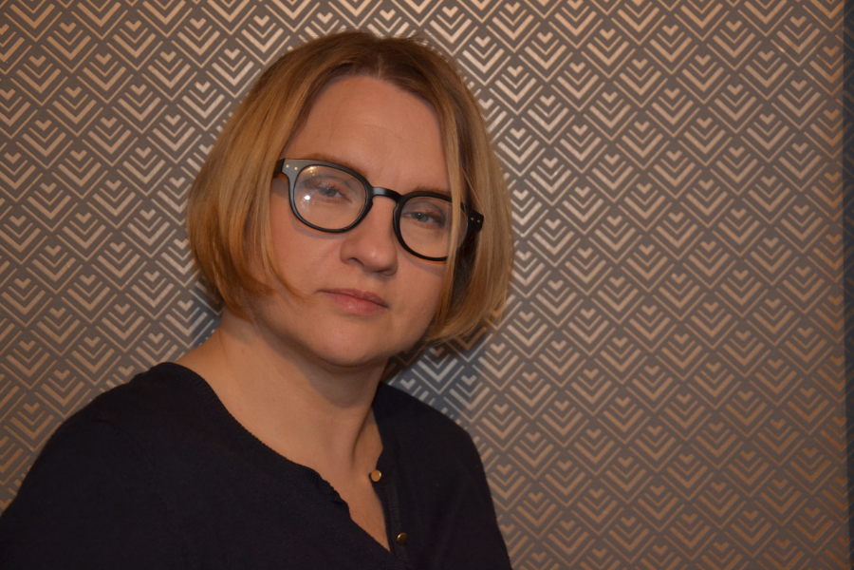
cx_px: 427
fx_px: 1352
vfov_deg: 23.8
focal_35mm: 57
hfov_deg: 35.1
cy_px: 285
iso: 800
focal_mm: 38
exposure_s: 1/30
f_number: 4.5
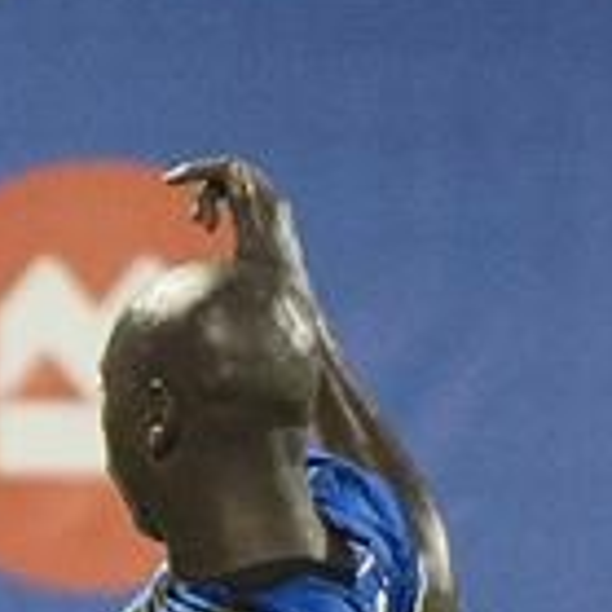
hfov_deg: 1.1
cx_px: -233
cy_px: 892
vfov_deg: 1.1
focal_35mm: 1585
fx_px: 31704
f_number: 4
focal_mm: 400
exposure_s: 1/1000
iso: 3200
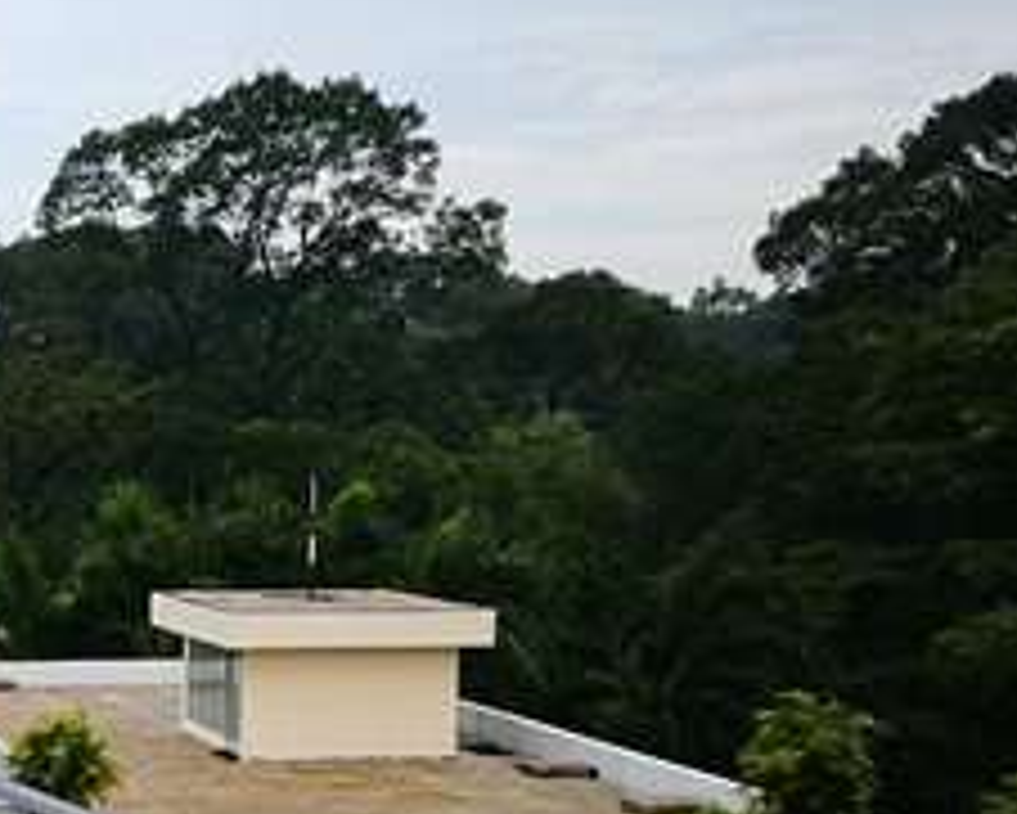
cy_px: 747
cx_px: -459
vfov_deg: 18.0
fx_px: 2529
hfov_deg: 20.0
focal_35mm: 84
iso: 50
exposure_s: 1/571
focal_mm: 4.5
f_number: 2.2
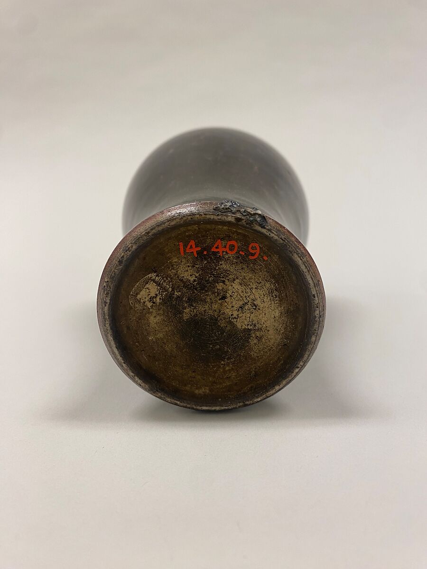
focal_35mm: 26
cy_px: 284
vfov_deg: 67.3
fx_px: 428
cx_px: 214
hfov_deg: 53.1
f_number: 1.8
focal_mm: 4.25
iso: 125
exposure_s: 1/53
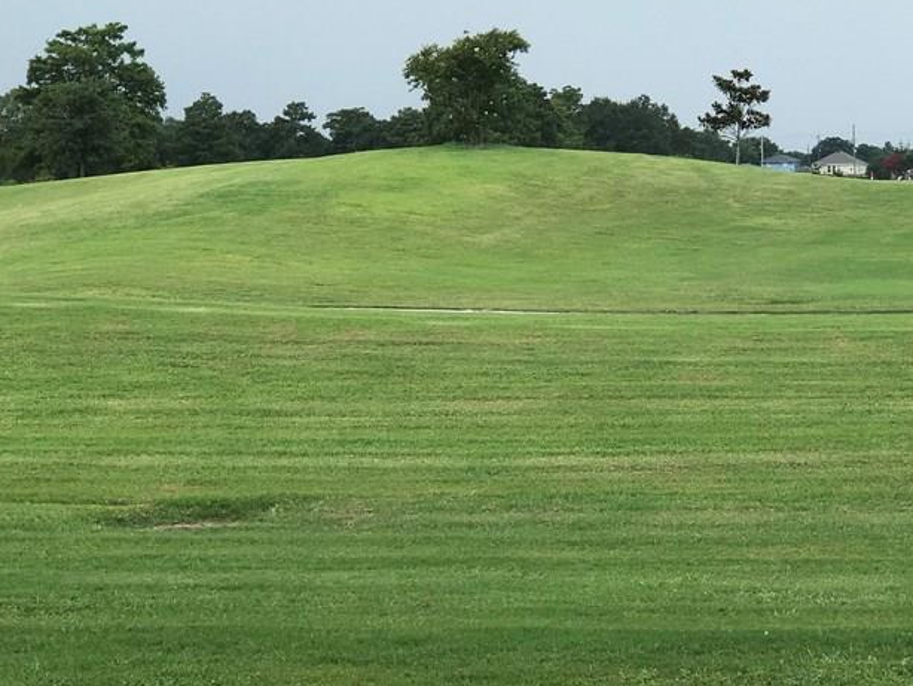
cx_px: 583
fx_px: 2507
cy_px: 272
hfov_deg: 20.6
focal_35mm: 95
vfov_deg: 15.6
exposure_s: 1/361
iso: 20
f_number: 2.8
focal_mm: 6.6
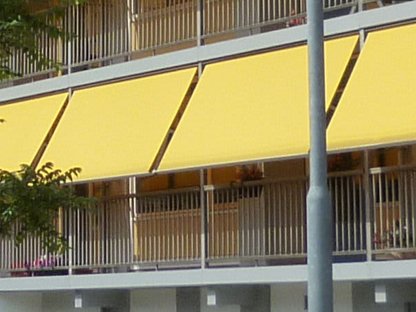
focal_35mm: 191
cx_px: 12
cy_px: -263
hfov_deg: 10.3
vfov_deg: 7.5
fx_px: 2295
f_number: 4
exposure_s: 1/800
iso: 125
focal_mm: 5.2
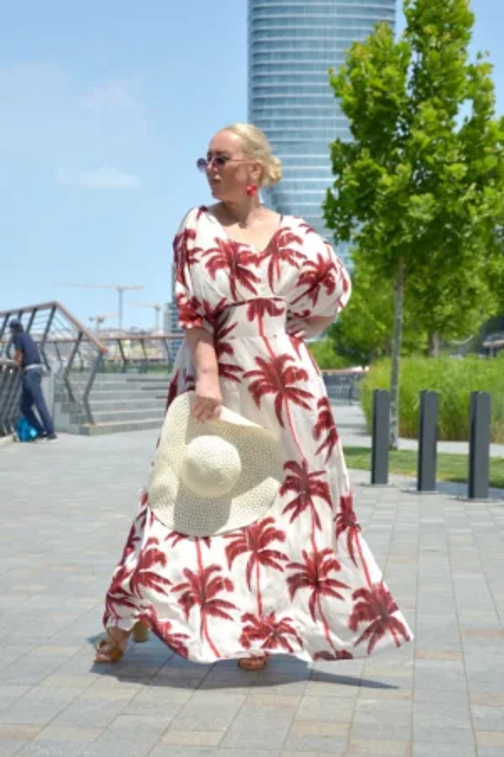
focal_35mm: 60
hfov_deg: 22.6
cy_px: 378
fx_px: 1260
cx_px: 252
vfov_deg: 33.4
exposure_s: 1/4000
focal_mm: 40
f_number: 4.5
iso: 400
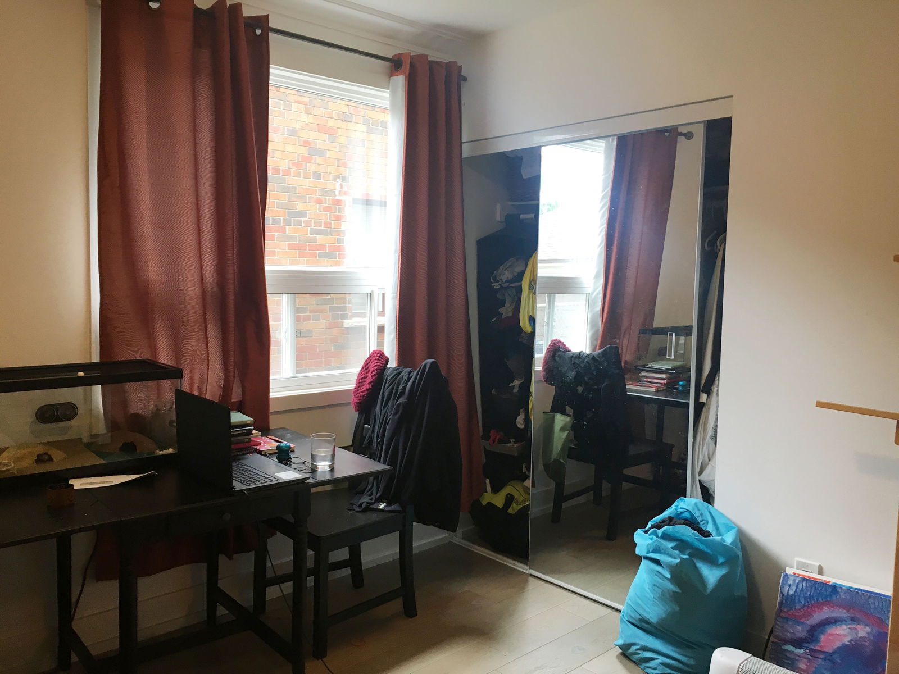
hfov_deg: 61.7
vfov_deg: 48.2
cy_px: 337
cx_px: 450
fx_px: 753
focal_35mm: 29
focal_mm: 4.15
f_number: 2.2
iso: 32
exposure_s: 1/30
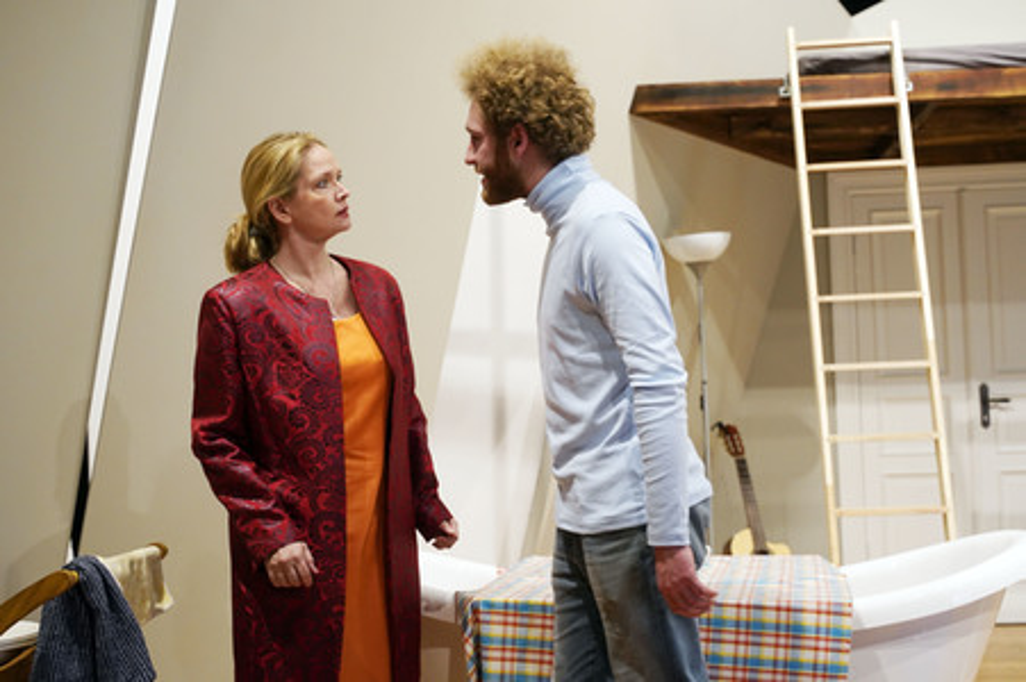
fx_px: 1367
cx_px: 513
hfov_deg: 41.1
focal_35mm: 48
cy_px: 341
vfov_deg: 28.0
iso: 3200
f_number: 4.5
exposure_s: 1/125
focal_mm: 48
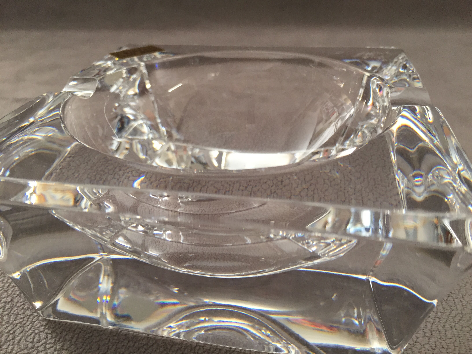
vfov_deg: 48.2
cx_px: 236
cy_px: 177
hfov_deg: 61.7
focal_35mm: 29
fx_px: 395
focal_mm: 4.15
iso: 64
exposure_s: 1/33
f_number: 2.2
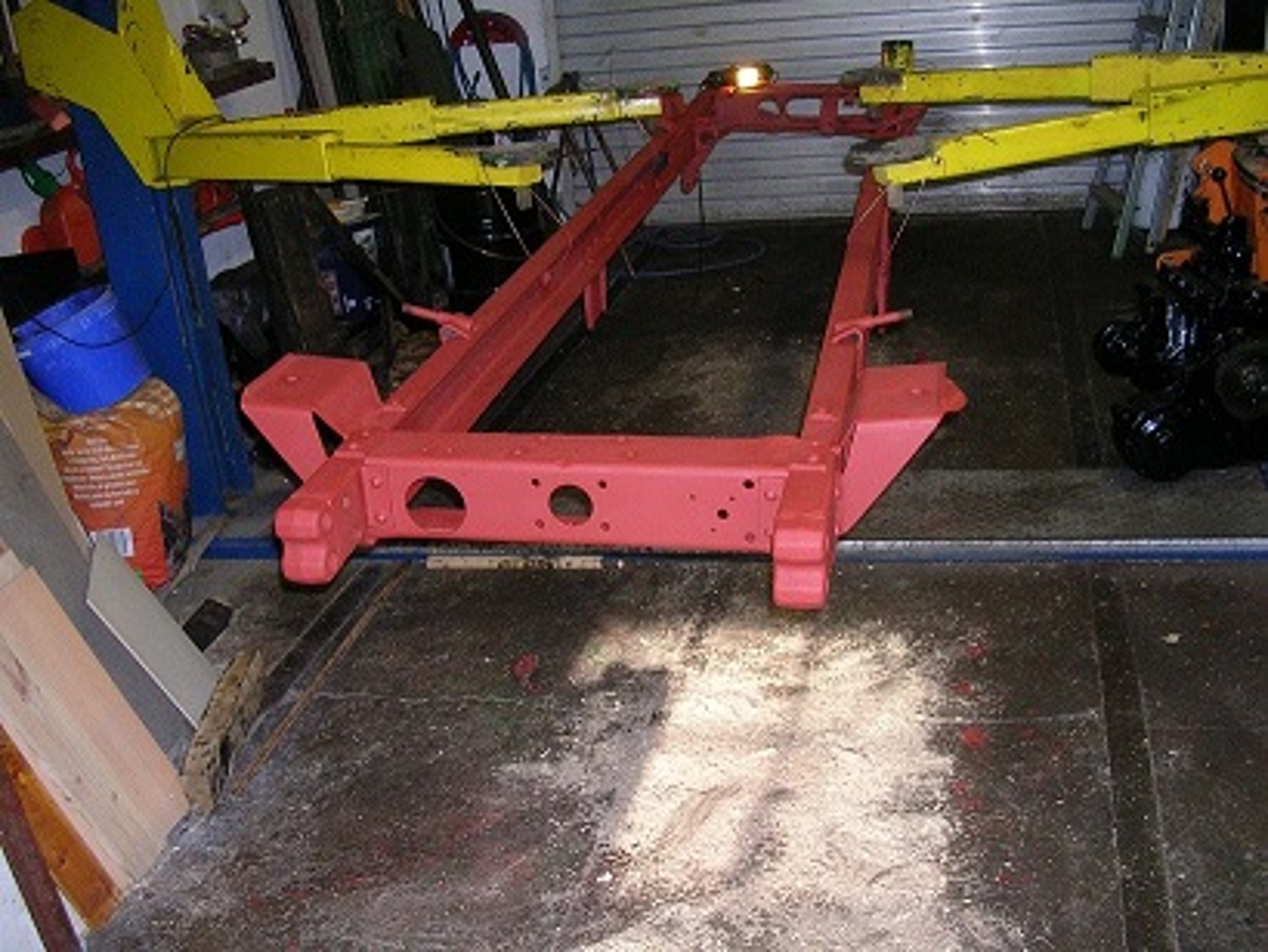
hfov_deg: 49.0
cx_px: 634
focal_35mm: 38
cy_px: 476
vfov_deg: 37.8
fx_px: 1393
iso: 158
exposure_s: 1/60.1
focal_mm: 5.8
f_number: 2.8
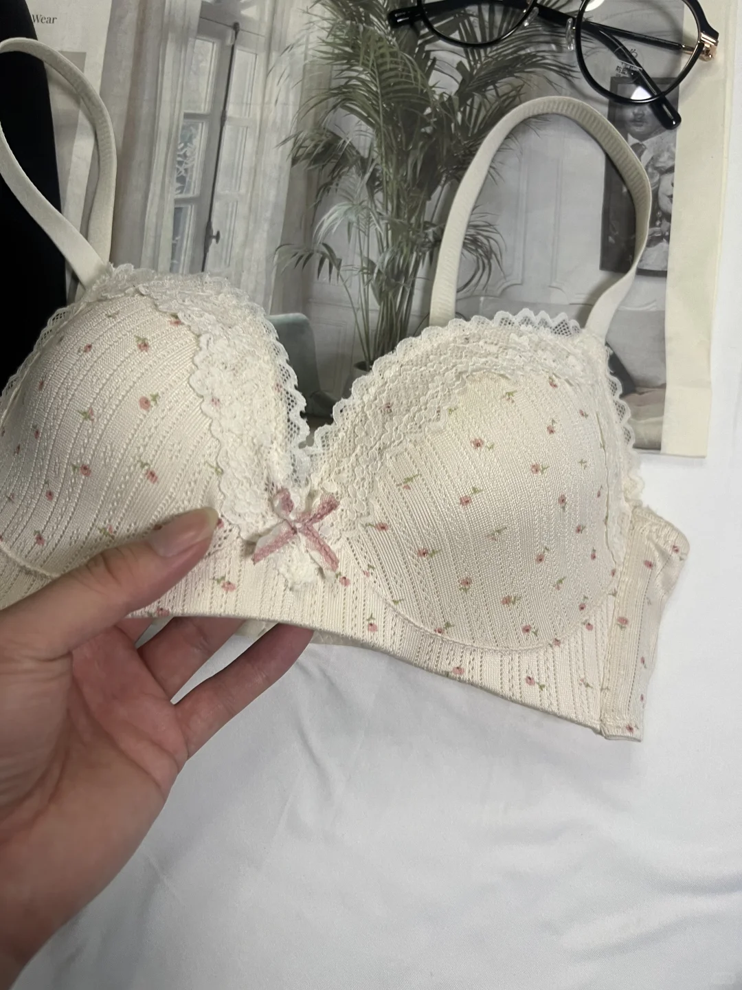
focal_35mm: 26
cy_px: 495
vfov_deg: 67.3
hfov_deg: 53.1
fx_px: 743
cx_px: 371
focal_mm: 5.7
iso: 80
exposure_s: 1/50
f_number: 1.5
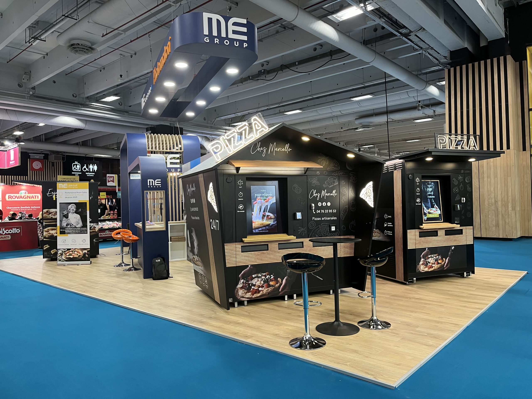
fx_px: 400
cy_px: 200
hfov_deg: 67.3
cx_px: 266
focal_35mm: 26
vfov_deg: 53.1
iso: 125
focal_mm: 5.1
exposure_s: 1/50
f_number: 1.6
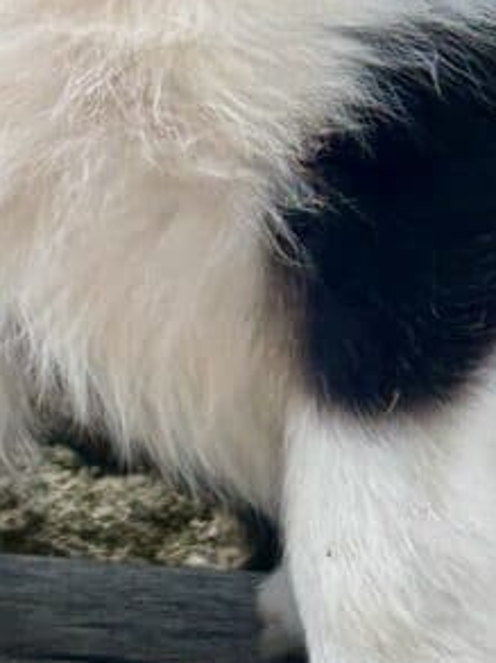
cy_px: -294
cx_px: -147
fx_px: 3485
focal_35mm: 182
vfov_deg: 10.5
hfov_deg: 8.0
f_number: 1.6
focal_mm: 5.96
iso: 50
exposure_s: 1/119
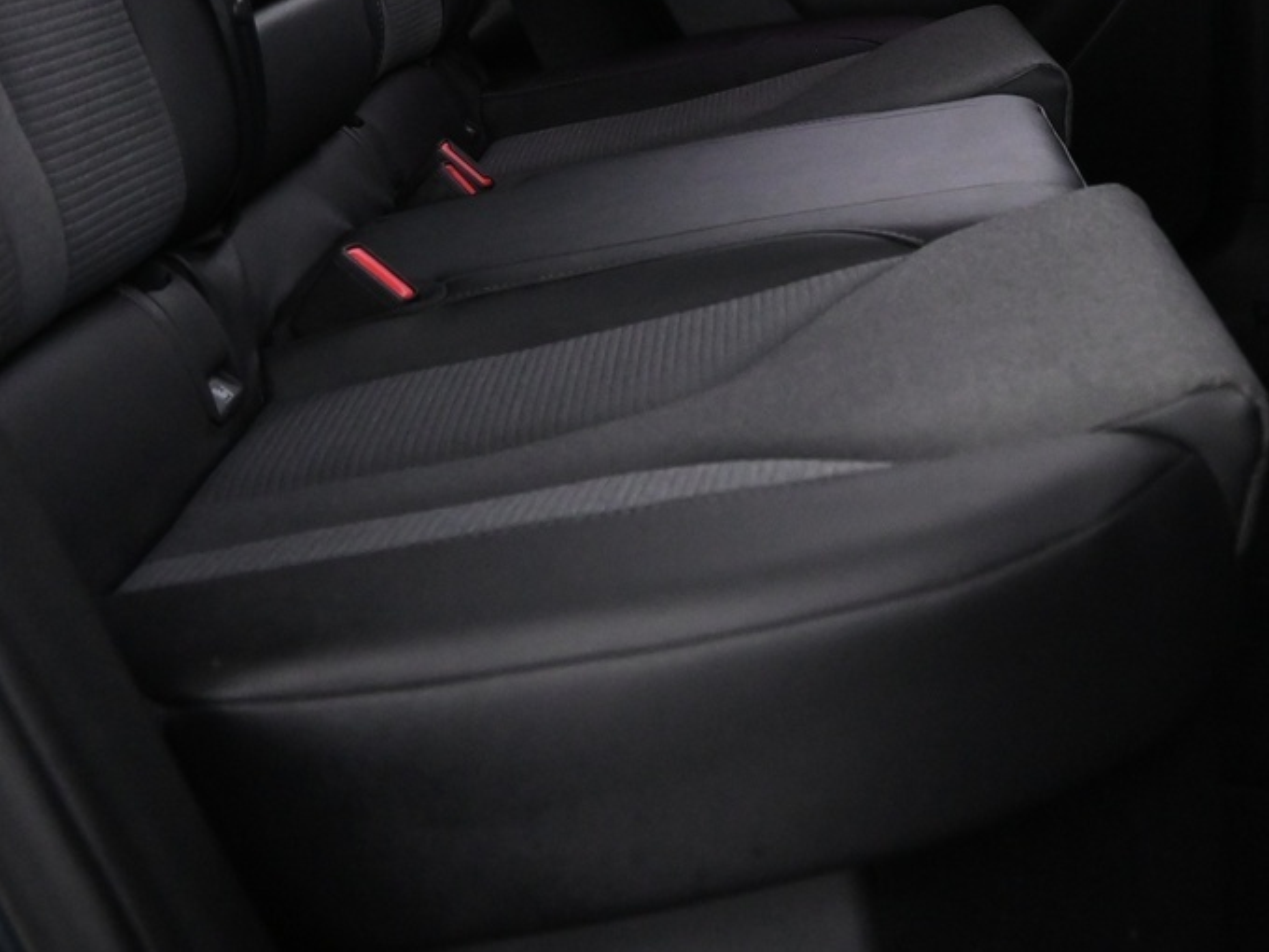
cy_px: -24
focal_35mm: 55
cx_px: 810
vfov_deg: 25.1
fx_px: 2016
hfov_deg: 34.7
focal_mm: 16
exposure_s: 1/25
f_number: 3.5
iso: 2500
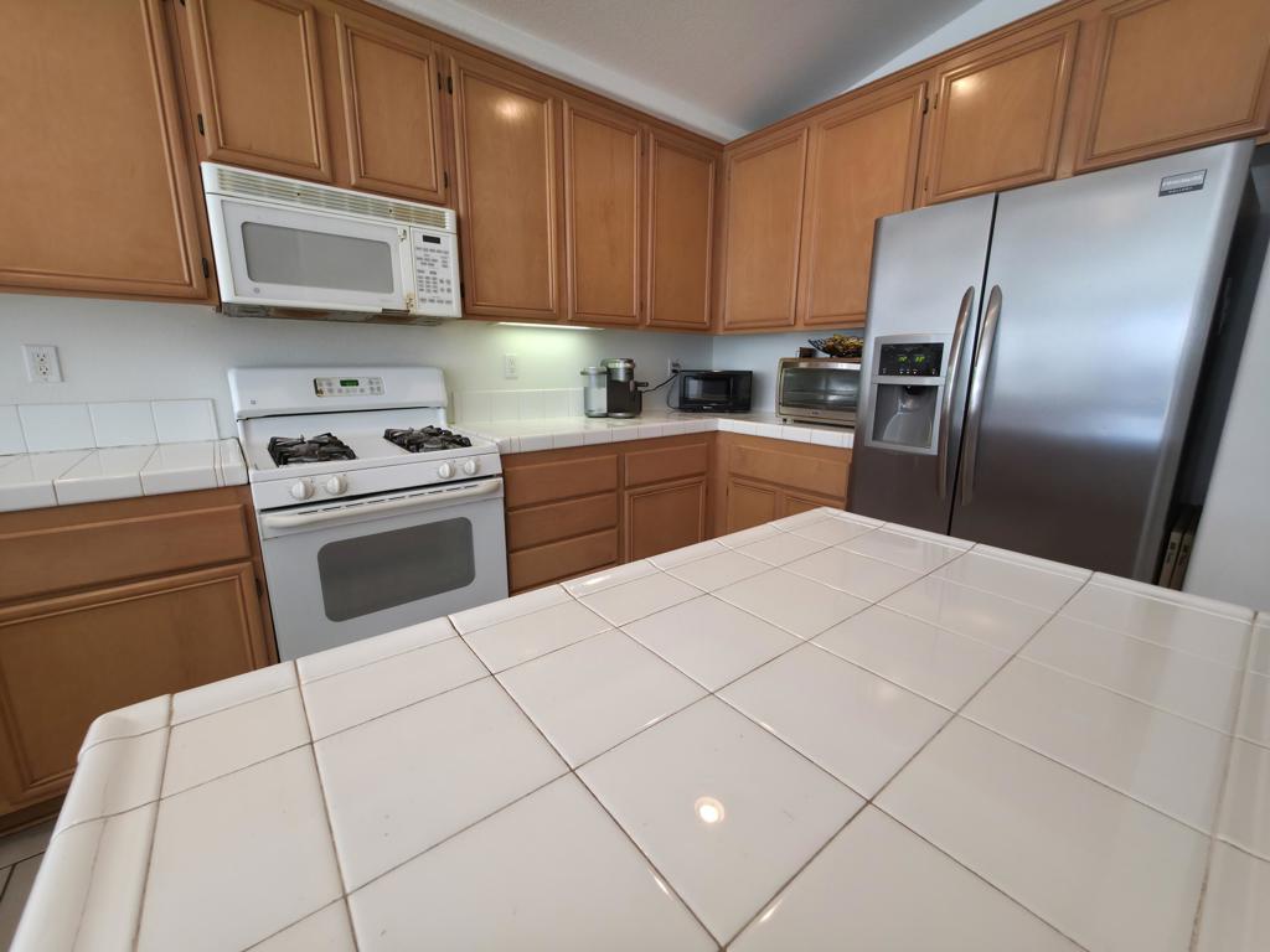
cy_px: 476
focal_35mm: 13
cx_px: 635
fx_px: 477
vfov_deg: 89.9
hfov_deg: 106.2
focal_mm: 2.2
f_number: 1.9
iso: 80
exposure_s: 1/60
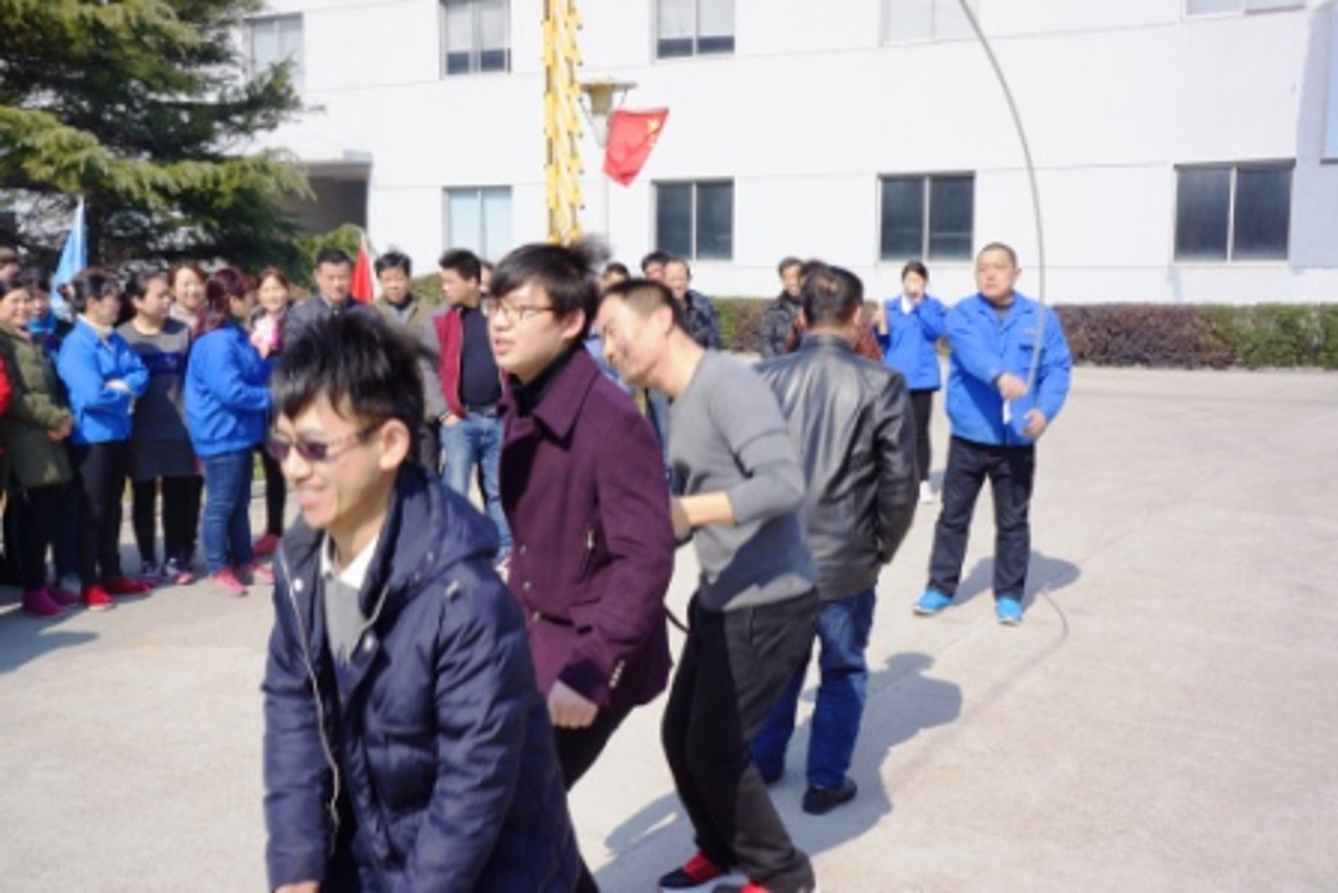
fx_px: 1376
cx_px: 669
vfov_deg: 36.0
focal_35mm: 37
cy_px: 446
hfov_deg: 51.9
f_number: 11
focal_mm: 25
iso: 100
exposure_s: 1/100
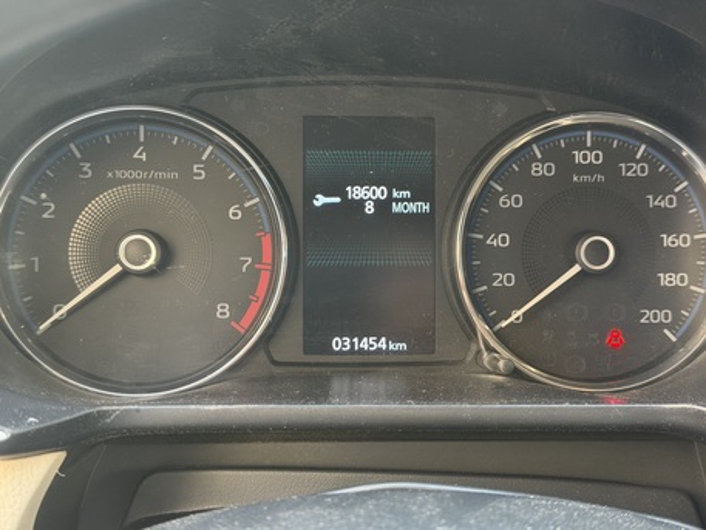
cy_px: 265
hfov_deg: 39.6
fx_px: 979
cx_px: 353
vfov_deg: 30.3
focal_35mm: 48
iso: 250
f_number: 1.78
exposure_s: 1/60
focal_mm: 6.76
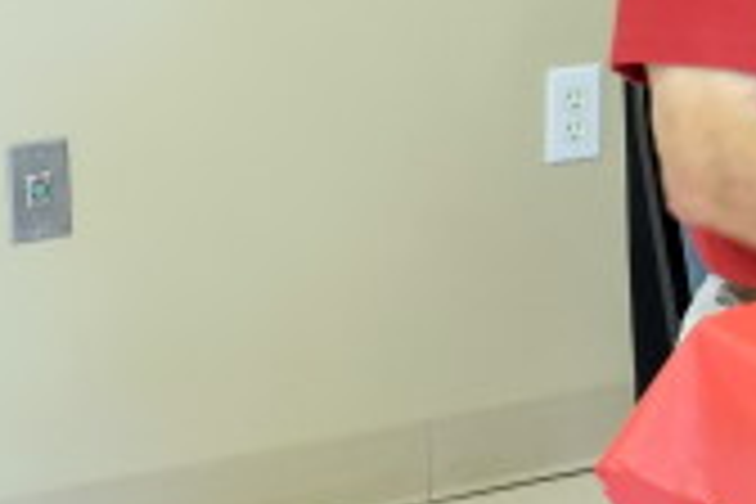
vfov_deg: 8.3
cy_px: -230
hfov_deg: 12.3
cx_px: 918
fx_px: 3423
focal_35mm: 163
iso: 800
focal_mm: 25.4
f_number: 3.2
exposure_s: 1/20
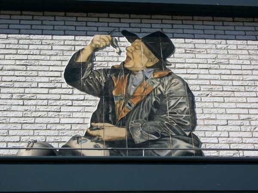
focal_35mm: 77
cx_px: 129
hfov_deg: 25.3
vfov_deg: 19.1
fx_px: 574
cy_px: 96
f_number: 4.6
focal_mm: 13.7
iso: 80
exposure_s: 1/800
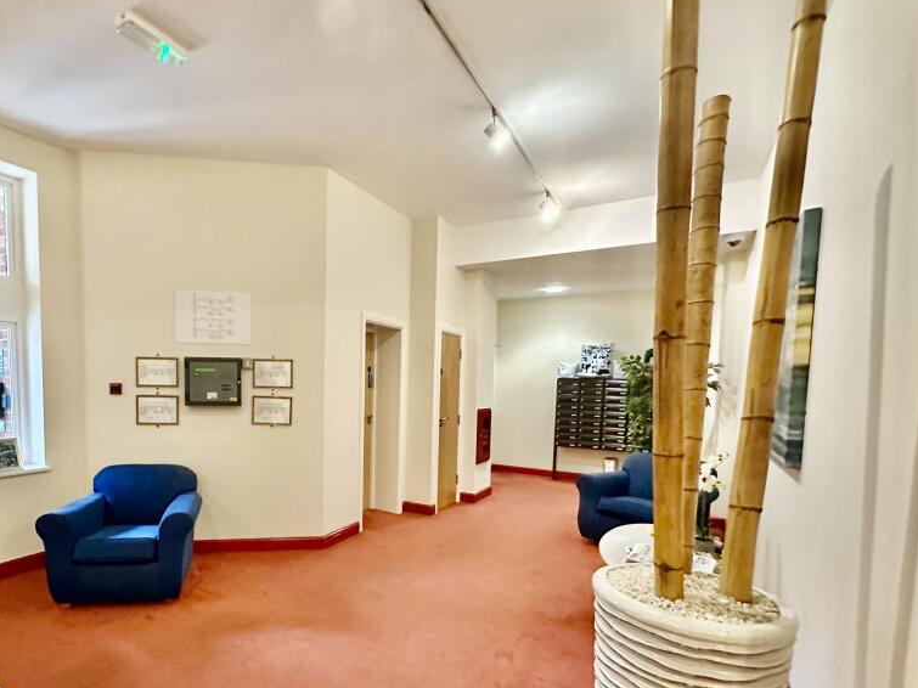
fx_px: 504
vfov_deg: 67.9
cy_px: 417
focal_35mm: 19
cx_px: 328
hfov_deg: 82.6
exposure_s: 1/50
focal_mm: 2.22
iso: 800
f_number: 2.2
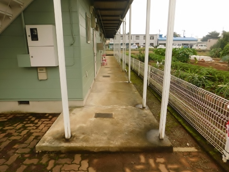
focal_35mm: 23
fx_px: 152
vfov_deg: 58.9
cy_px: 86
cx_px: 114
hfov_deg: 73.9
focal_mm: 4
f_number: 3
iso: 125
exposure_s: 1/500
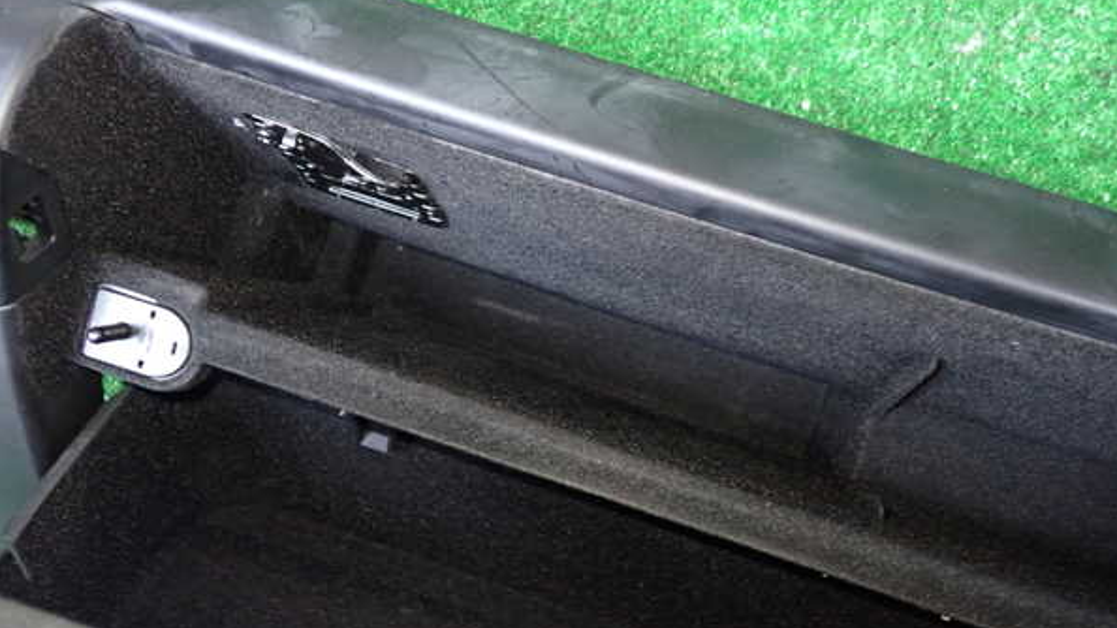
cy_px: 340
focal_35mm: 33
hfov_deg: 59.5
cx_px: 560
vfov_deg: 35.6
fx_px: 977
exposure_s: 1/13
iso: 800
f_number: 2.3
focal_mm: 5.4
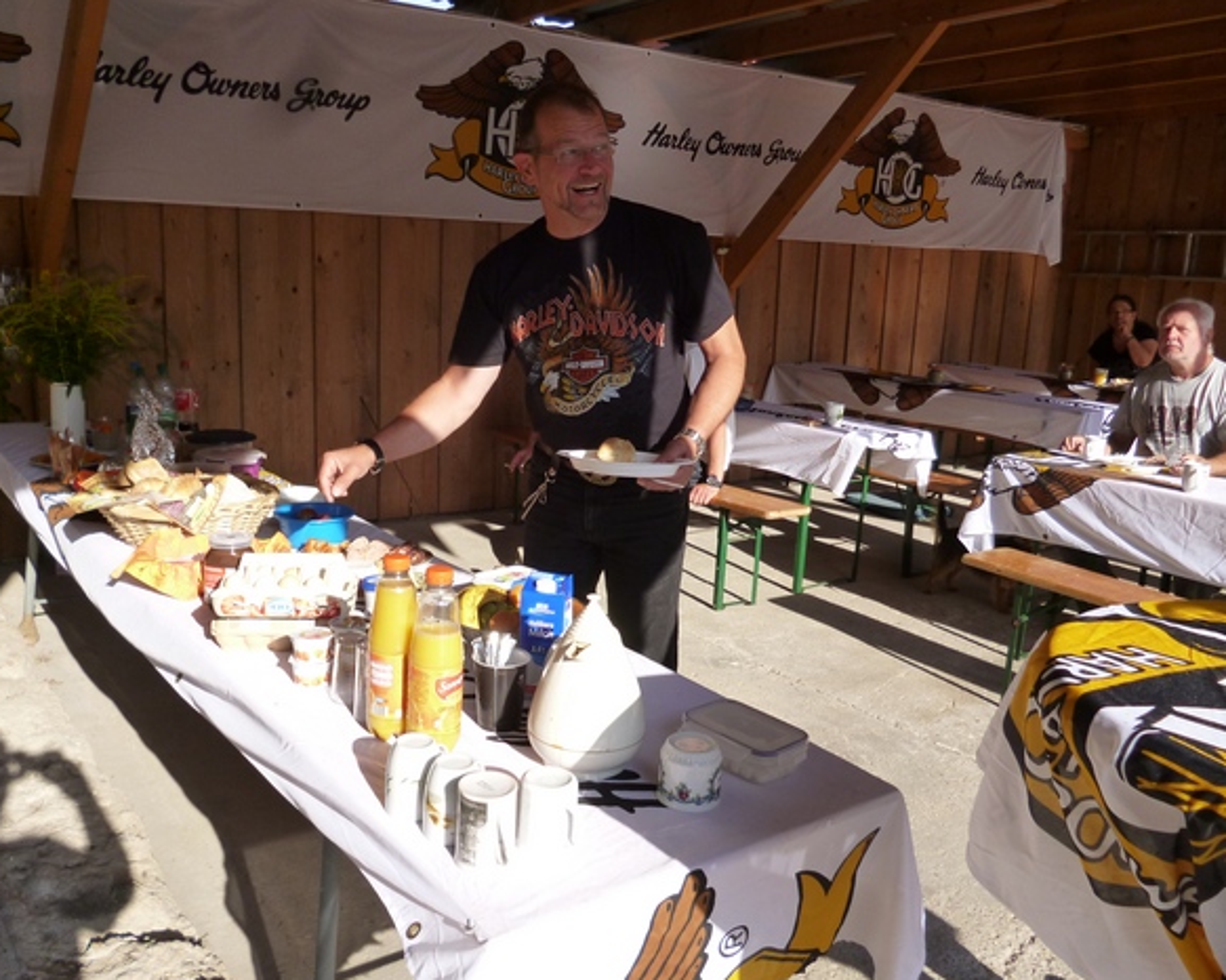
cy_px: 492
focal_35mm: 30
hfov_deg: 58.7
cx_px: 574
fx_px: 1088
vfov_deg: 48.5
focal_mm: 5
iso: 160
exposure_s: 1/500
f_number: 3.1
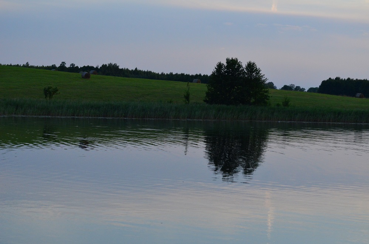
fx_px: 1074
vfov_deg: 13.0
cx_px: 184
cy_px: 122
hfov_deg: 19.5
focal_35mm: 105
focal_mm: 70
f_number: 5
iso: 1600
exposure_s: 1/2500
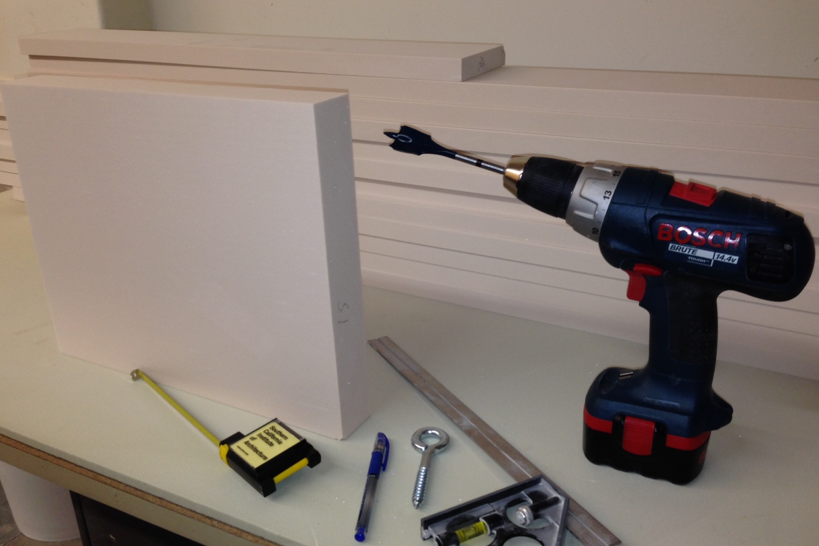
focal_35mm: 35
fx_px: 796
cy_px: 289
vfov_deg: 37.8
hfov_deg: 54.4
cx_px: 412
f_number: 2.4
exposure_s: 1/25
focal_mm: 4.12
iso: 50
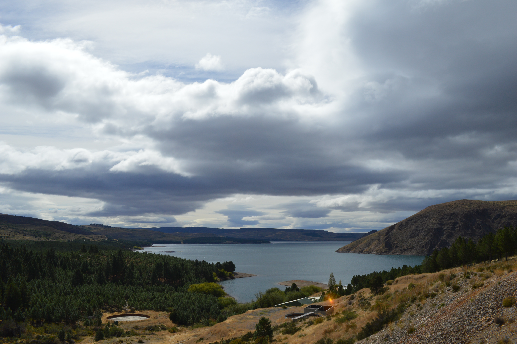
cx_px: 258
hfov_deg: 62.0
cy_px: 172
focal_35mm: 30
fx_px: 430
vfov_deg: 43.5
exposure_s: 1/400
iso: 100
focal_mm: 20
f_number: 10
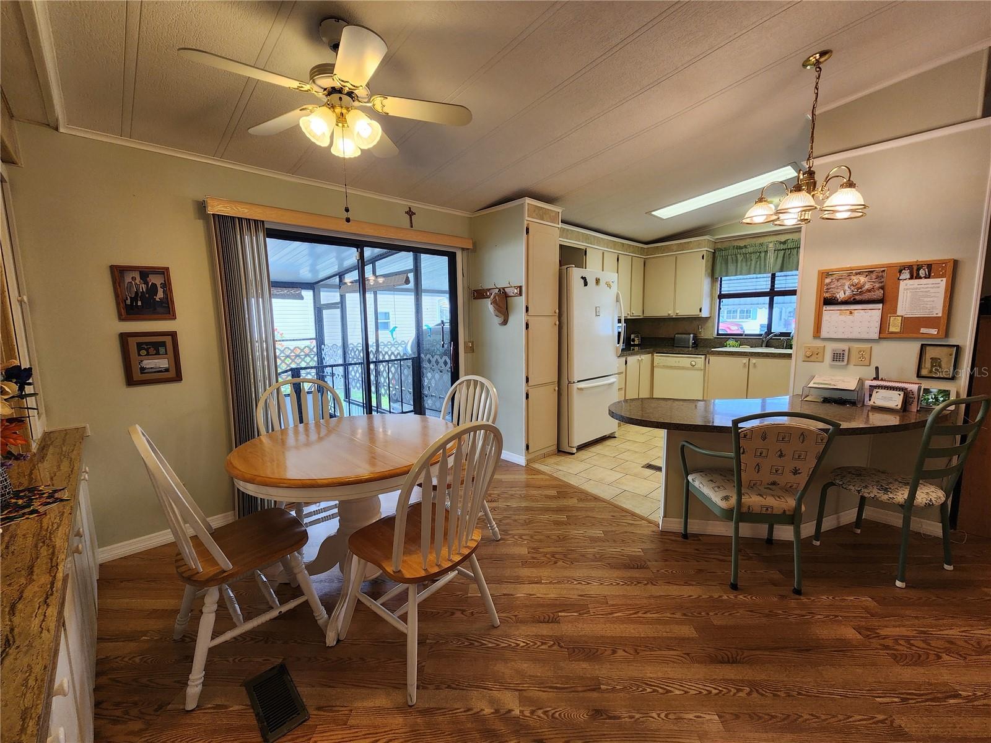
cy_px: 372
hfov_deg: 106.2
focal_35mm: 13
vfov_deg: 89.9
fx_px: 372
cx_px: 496
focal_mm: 2.2
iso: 125
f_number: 2.2
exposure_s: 1/60
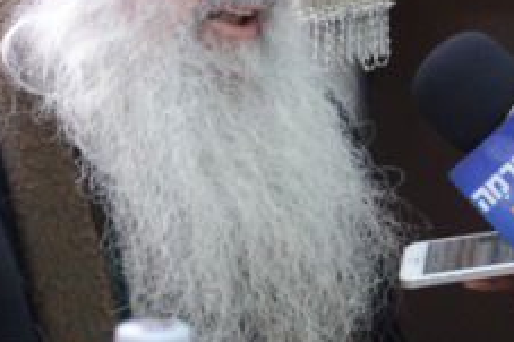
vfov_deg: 6.2
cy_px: 97
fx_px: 3167
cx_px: 528
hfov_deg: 9.2
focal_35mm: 222
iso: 1000
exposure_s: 1/80
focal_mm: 42
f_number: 4.8
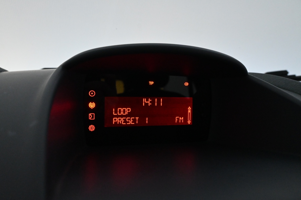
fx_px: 257
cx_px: 150
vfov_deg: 42.6
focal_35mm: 31
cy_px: 100
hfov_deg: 60.7
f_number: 7.1
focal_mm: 20.5
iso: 5000
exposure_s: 1/100
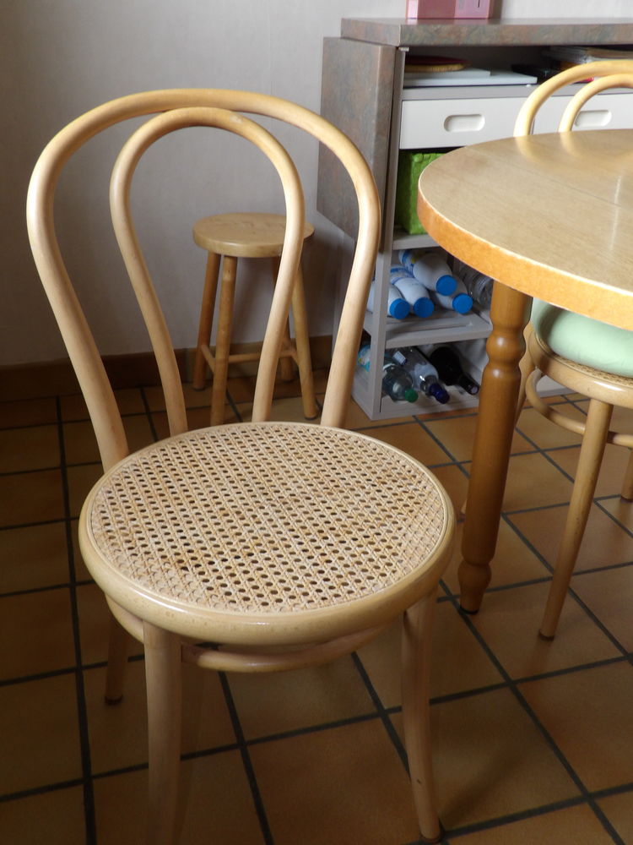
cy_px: 422
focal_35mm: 33
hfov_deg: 42.9
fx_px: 805
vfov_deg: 55.4
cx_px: 316
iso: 200
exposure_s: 1/34
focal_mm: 5.9
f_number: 3.6
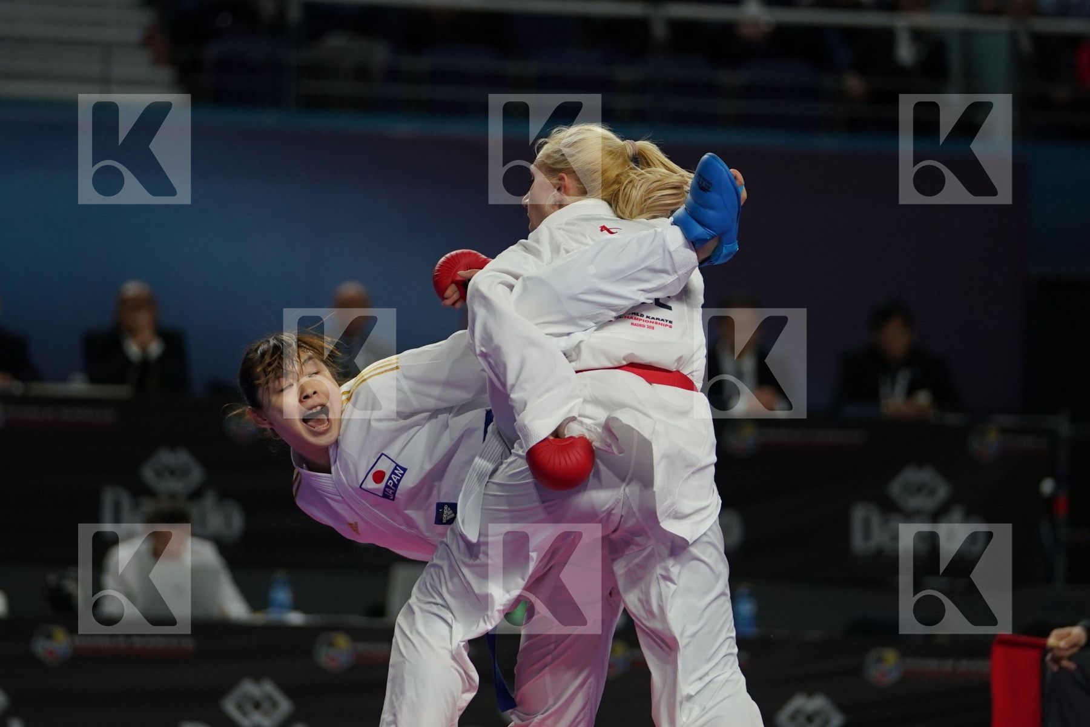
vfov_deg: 5.6
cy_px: 364
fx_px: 7448
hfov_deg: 8.4
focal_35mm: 246
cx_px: 545
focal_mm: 164
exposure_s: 1/1000
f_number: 2.8
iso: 1000
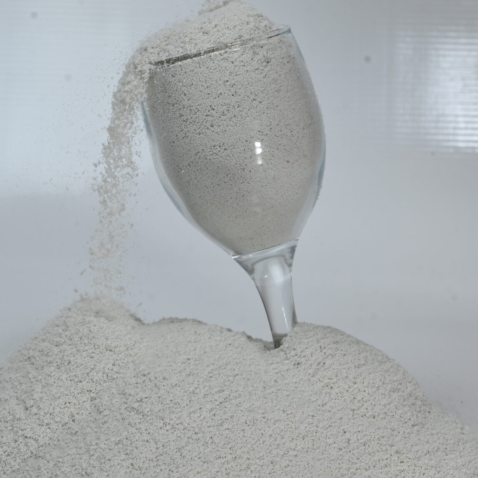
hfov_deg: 15.8
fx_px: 1718
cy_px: 217
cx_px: 173
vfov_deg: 15.8
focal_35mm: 110
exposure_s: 1/100
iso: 100
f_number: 11
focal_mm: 58
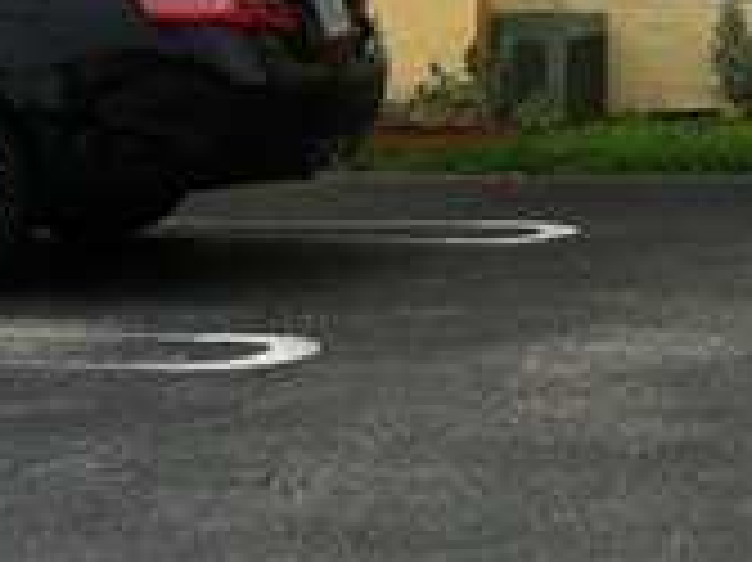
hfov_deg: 11.1
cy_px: -171
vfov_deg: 8.7
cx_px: 1310
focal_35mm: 168
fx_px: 3647
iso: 80
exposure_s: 1/838
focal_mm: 3.85
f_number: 2.8
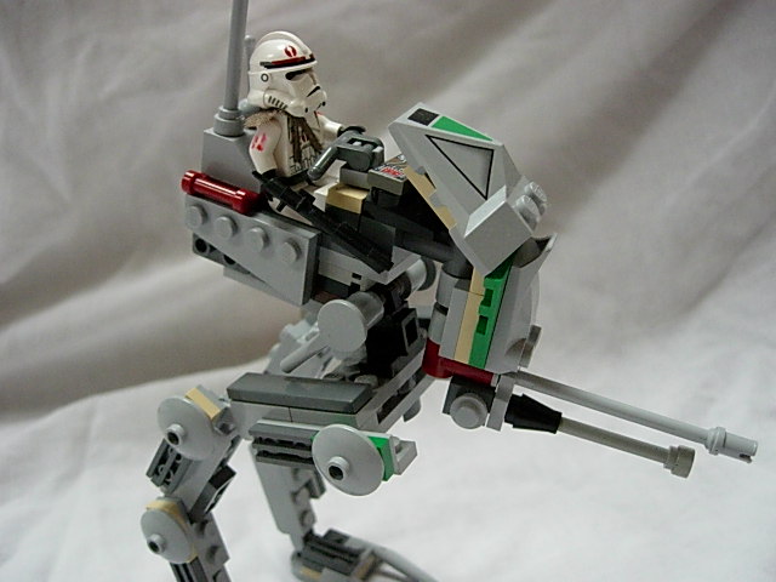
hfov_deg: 49.0
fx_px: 852
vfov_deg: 37.7
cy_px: 291
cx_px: 388
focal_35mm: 38
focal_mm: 7.8
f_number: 2.8
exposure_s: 1/186
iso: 400
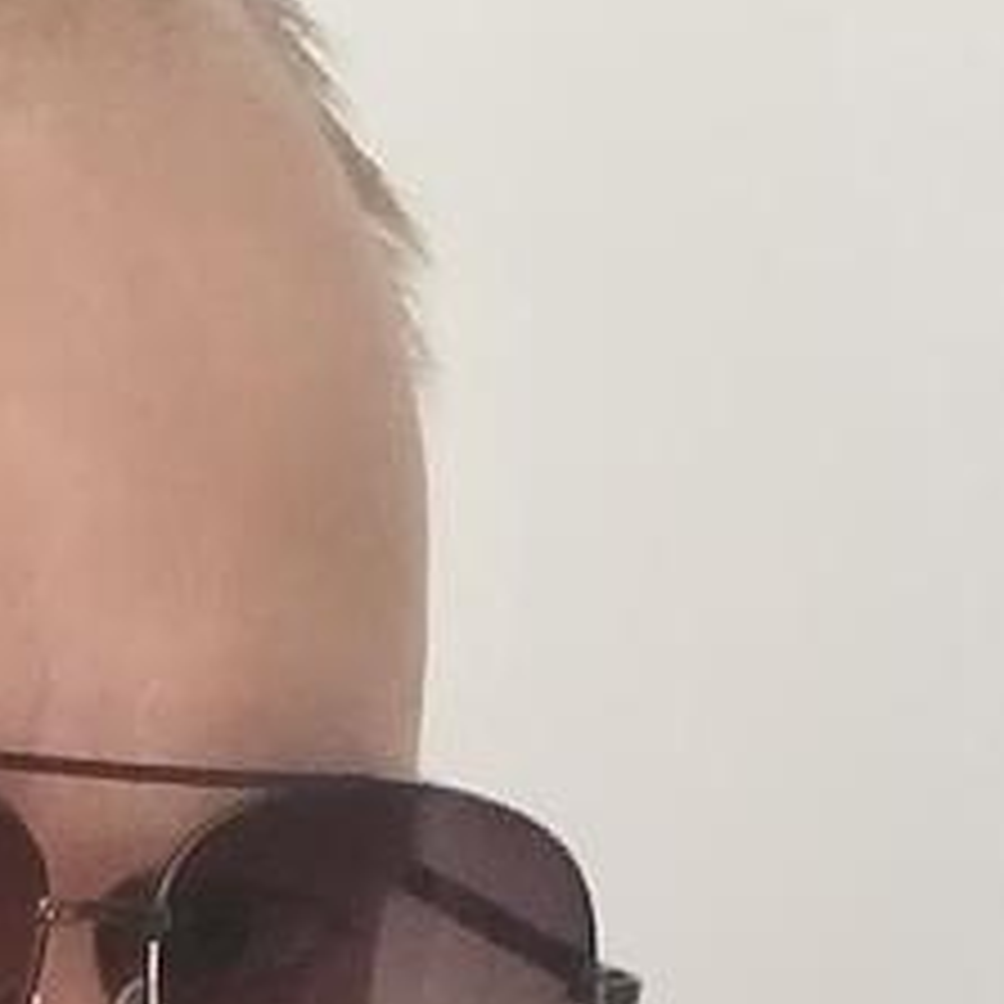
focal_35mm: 137
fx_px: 4496
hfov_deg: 12.3
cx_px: -405
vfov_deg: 10.6
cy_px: 2553
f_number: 1.9
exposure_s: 1/50
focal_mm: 3.6
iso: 250
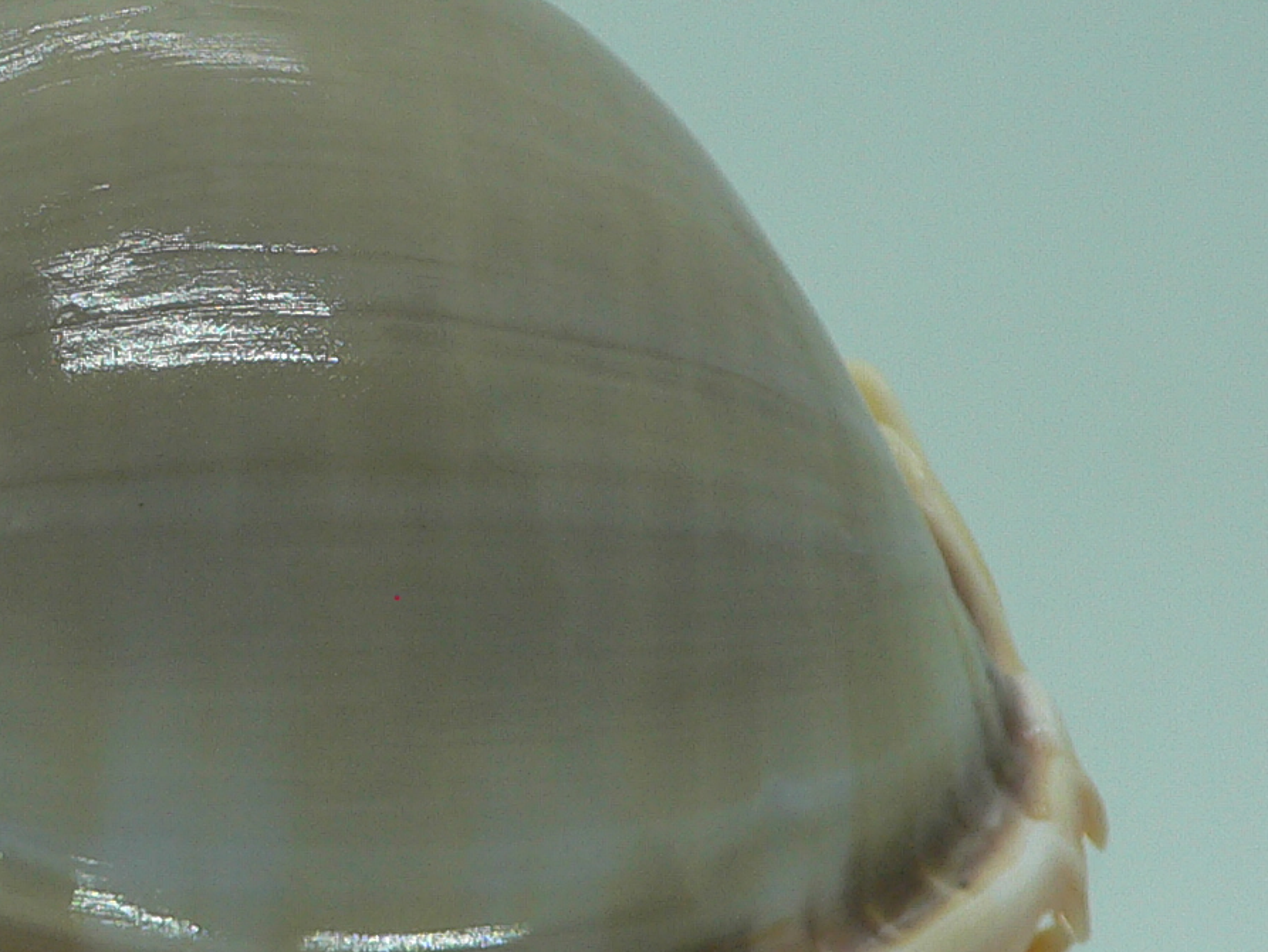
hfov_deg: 24.3
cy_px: 386
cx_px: 237
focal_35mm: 79
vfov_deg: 18.6
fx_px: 2894
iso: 80
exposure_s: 1/60
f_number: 2.8
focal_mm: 4.6
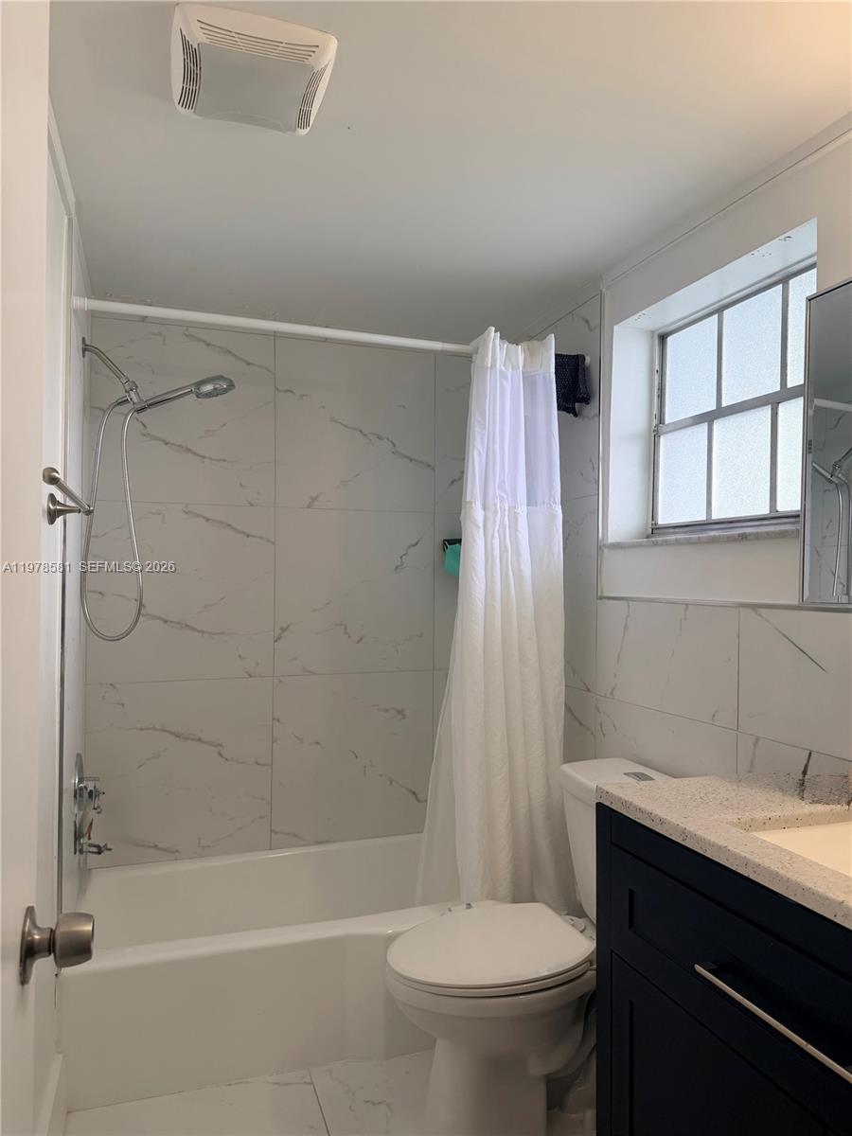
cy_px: 568
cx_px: 426
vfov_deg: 71.6
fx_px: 788
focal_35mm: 24
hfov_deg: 56.8
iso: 125
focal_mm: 6.76
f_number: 1.78
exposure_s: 1/143
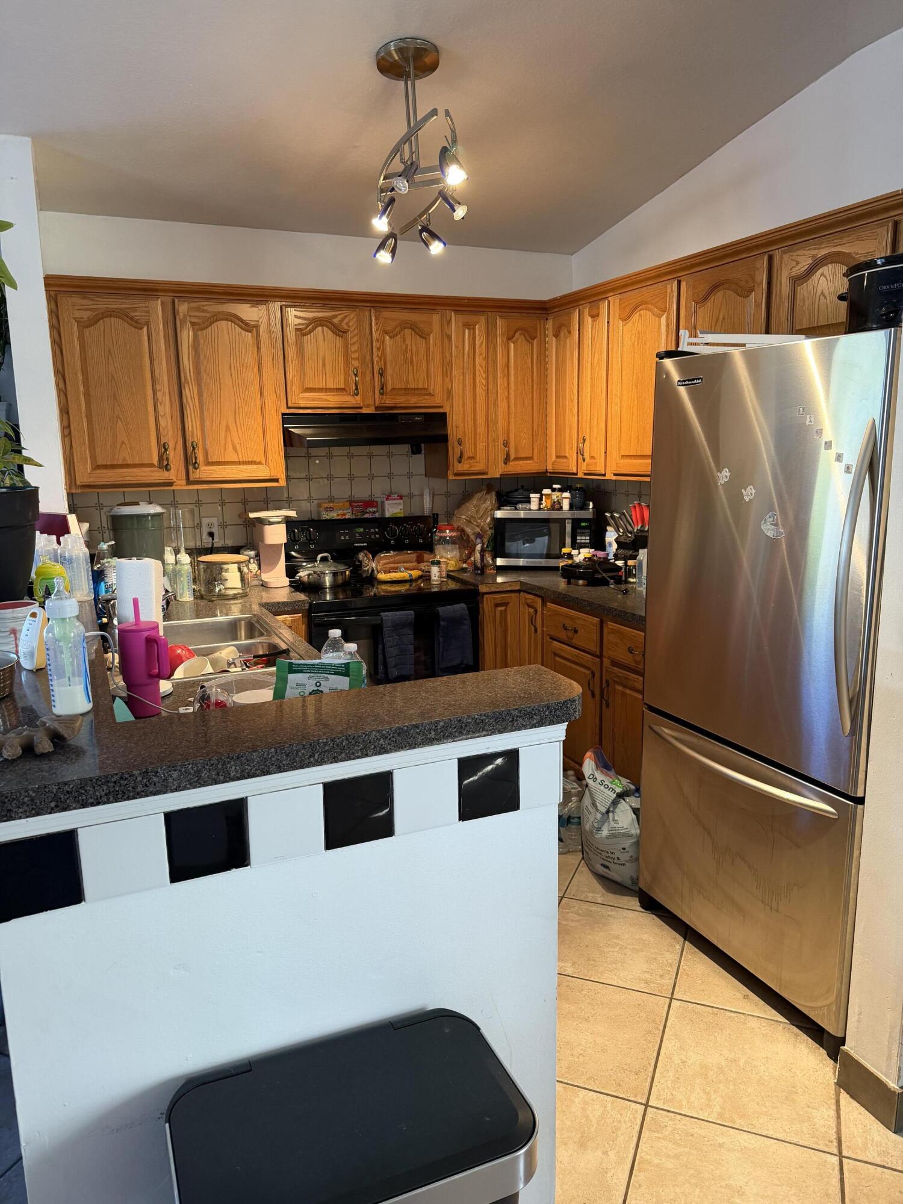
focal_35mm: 24
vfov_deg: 71.6
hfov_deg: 56.8
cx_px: 452
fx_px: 835
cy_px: 602
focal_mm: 6.76
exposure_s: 1/60
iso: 250
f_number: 1.78
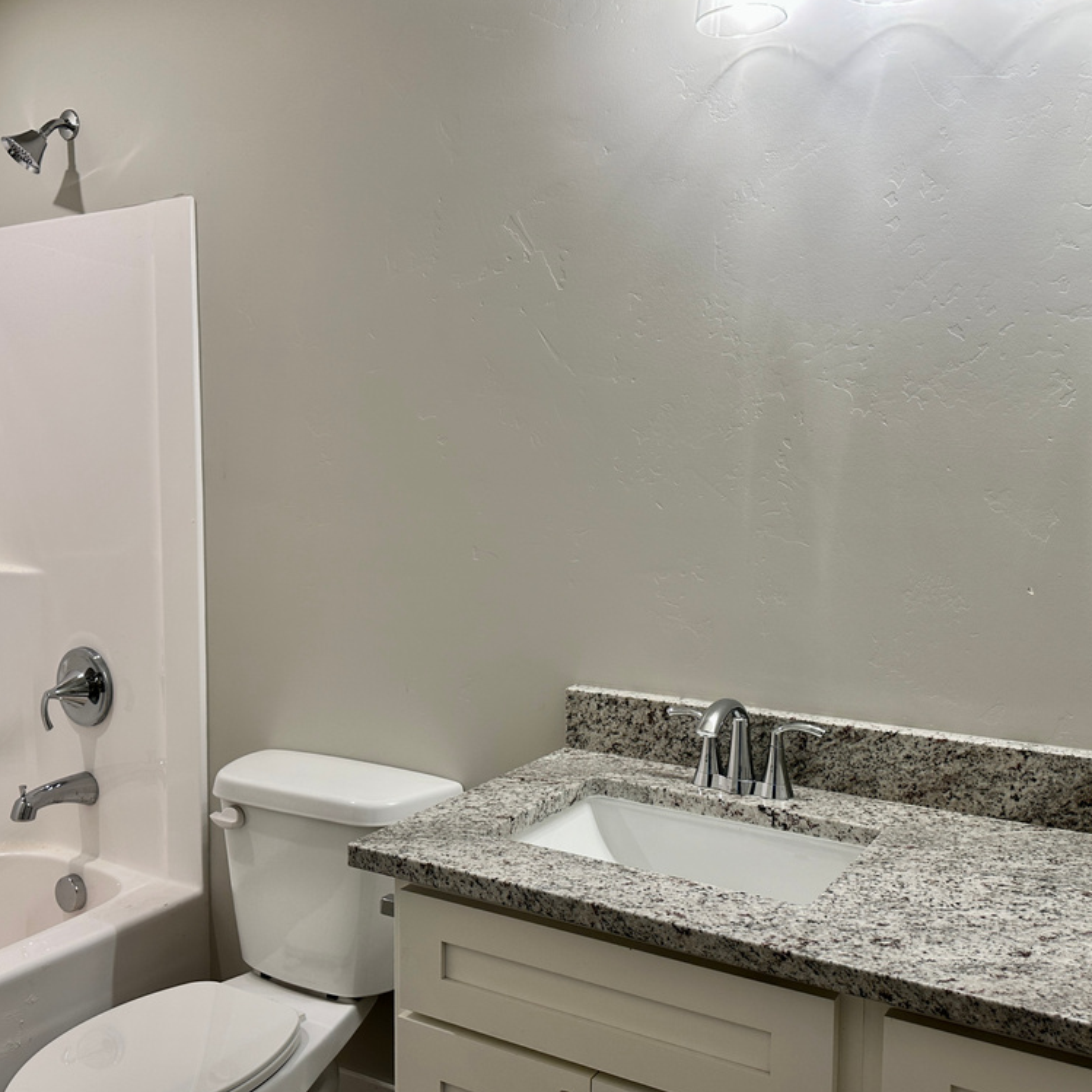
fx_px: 1035
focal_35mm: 29
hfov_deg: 55.6
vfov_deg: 55.6
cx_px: 529
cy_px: 550
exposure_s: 1/120
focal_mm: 6.86
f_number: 1.78
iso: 80
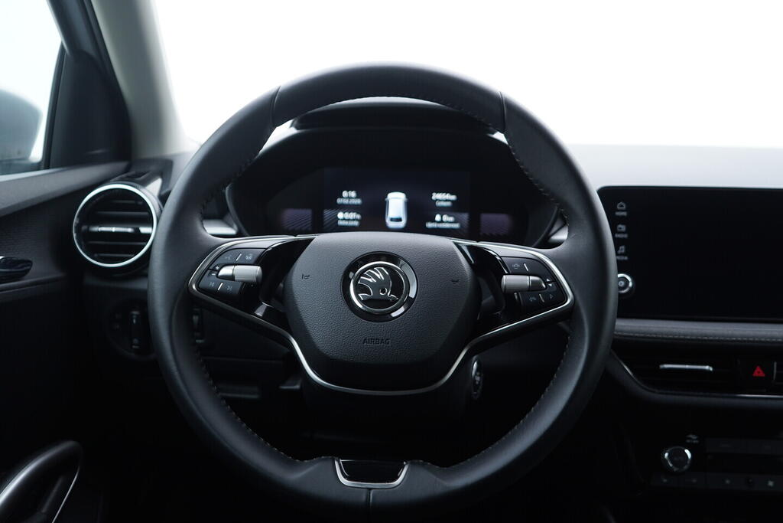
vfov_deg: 36.9
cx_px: 392
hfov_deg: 53.1
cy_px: 262
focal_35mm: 36
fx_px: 783
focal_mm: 24
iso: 160
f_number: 2.8
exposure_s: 1/40
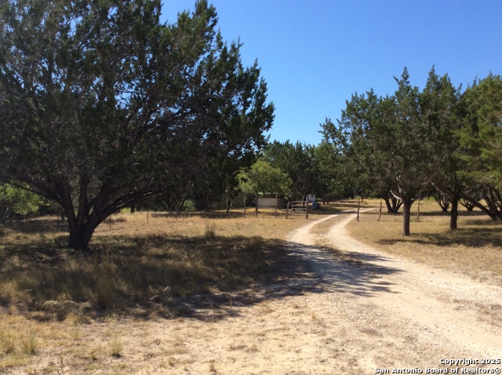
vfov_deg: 44.1
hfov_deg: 56.9
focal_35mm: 32
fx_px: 463
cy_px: 188
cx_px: 251
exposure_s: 1/1244
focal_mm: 3.3
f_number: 2.4
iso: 32
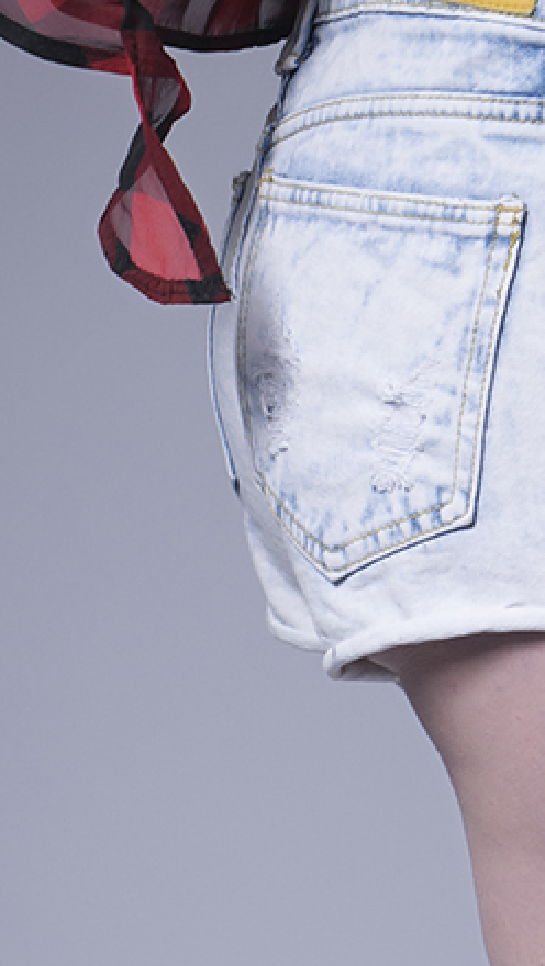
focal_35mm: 274
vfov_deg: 7.8
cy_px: -206
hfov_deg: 4.4
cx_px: 575
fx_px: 7029
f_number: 7.1
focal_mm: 48
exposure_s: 1/200
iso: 100
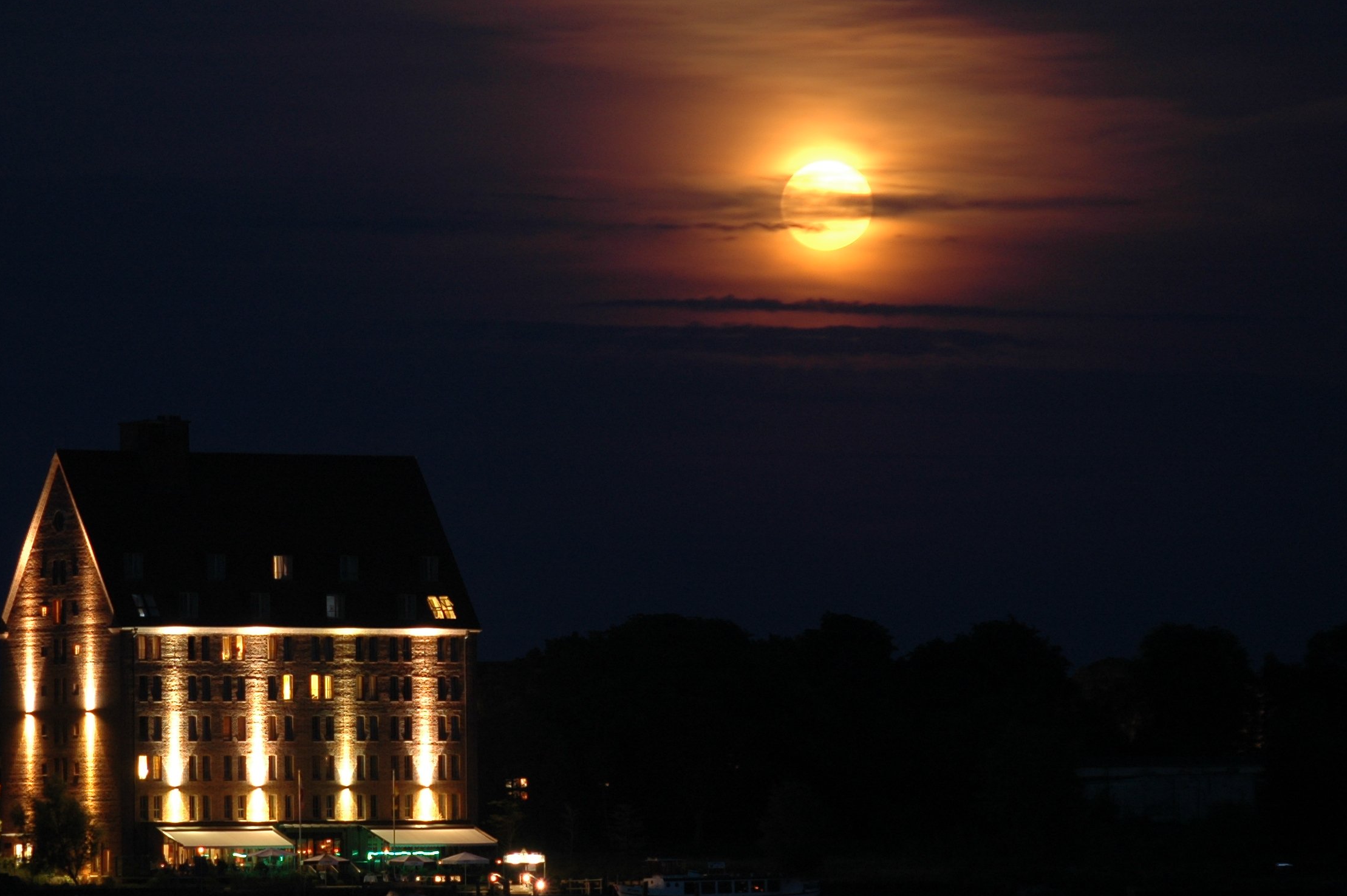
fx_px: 8823
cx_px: 512
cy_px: 606
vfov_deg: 5.8
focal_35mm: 236
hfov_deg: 8.7
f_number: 4.5
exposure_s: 5
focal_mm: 116
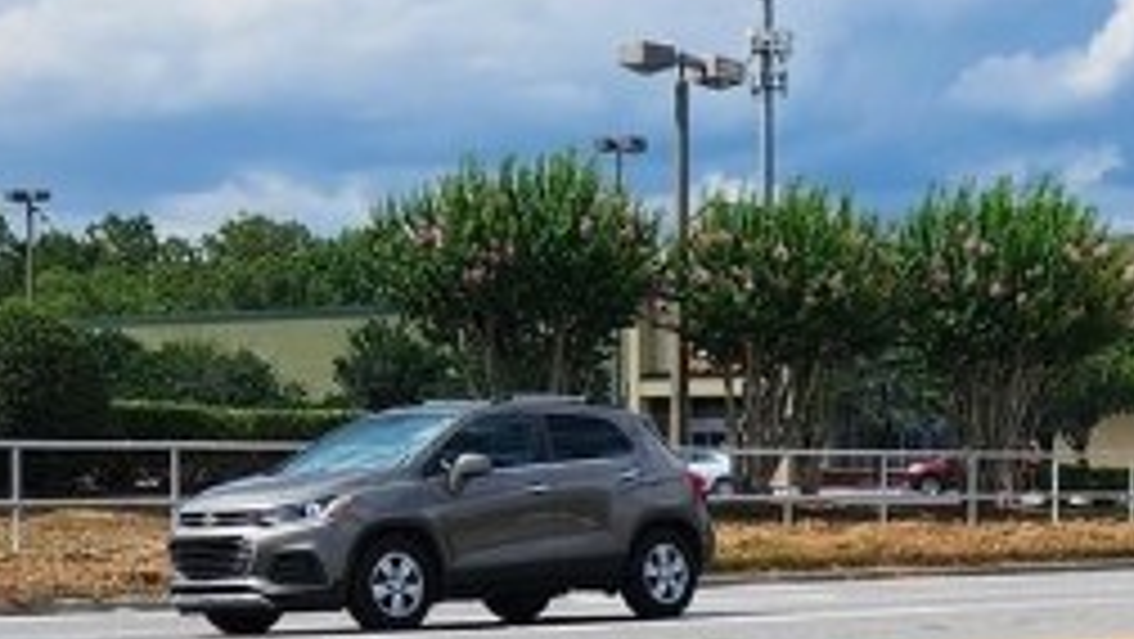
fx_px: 3068
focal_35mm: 102
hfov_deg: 20.3
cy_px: 675
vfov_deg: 11.7
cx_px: 1112
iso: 20
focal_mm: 5.4
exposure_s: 1/2198
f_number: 1.8
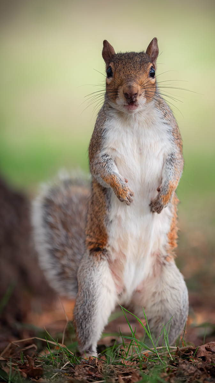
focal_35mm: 328
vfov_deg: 6.6
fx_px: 3323
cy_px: 191
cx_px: 128
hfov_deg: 3.7
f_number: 2.8
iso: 200
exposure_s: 1/640
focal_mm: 150
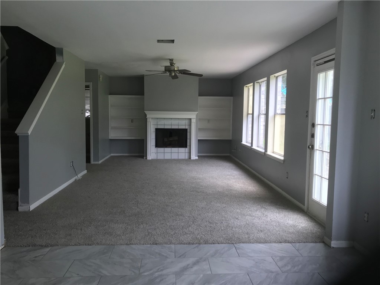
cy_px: 142
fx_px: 307
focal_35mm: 28
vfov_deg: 49.7
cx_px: 190
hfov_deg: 63.4
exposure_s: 1/120
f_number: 1.8
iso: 40
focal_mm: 3.99
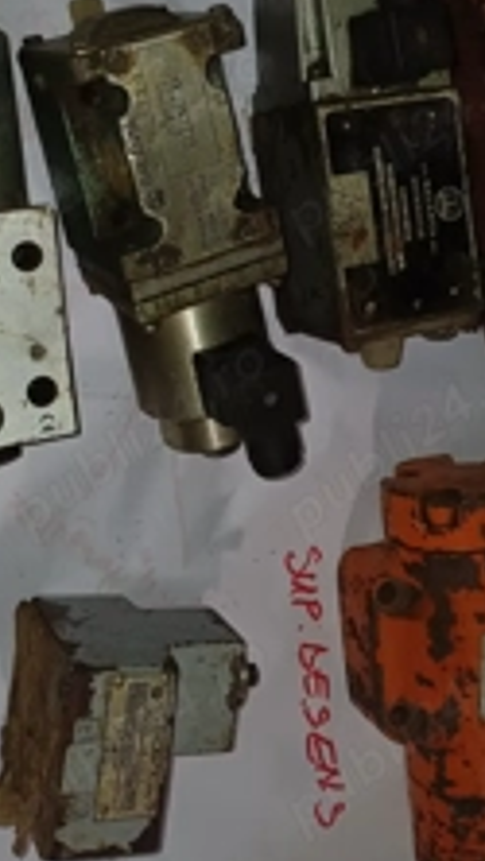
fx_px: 1119
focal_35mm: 49
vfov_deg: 40.8
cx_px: 275
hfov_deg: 24.4
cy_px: 206
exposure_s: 1/50
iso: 80
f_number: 1.8
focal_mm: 4.65
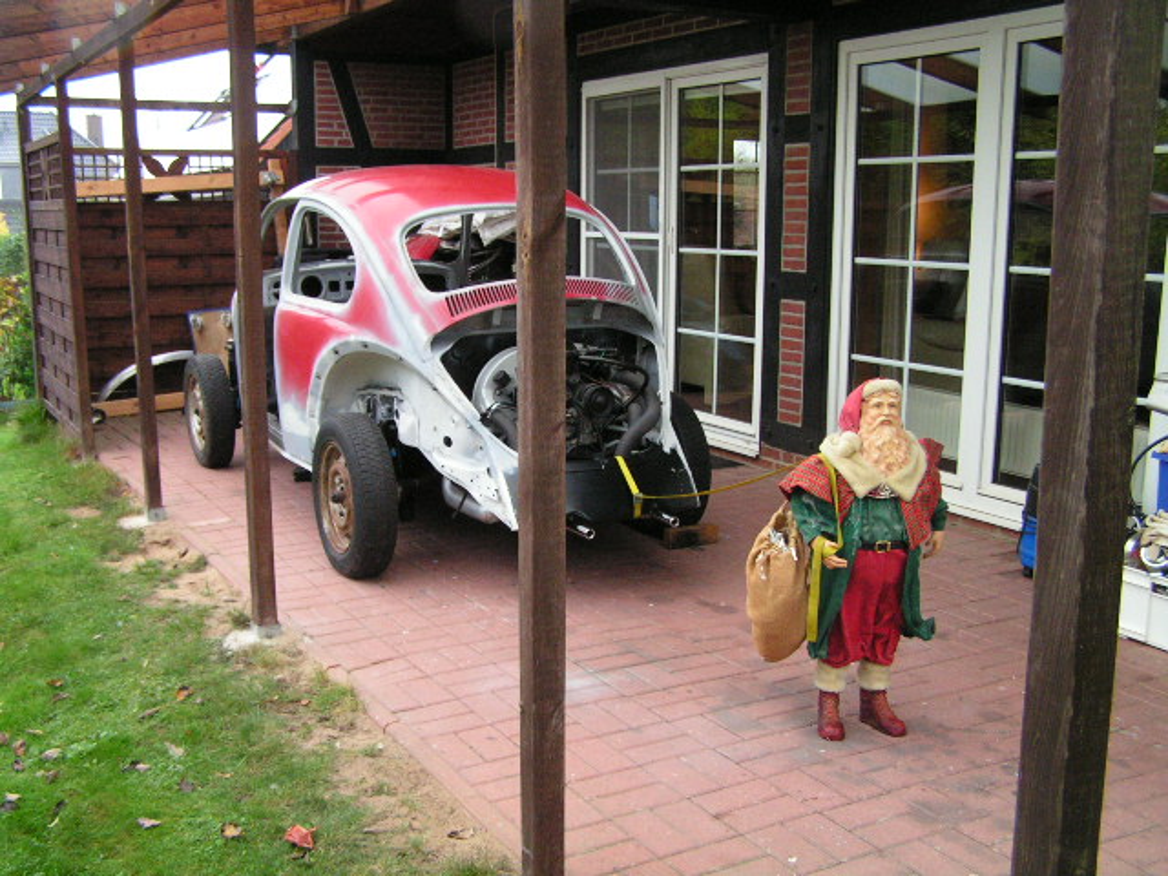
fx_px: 1282
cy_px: 438
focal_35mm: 38
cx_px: 584
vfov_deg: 37.7
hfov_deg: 49.0
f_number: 2.8
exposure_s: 1/40
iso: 200
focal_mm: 6.3
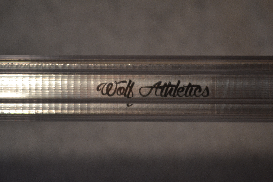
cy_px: 91
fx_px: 599
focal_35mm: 79
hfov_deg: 25.7
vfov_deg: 17.3
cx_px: 135
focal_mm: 52
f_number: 5.6
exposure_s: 1/60
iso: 900
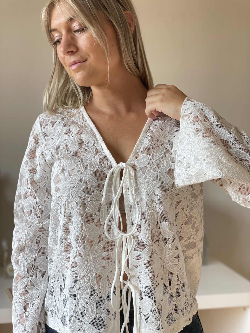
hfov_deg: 28.0
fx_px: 501
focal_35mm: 52
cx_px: 125
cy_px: 166
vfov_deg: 36.8
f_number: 2
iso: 32
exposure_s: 1/122
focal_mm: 6
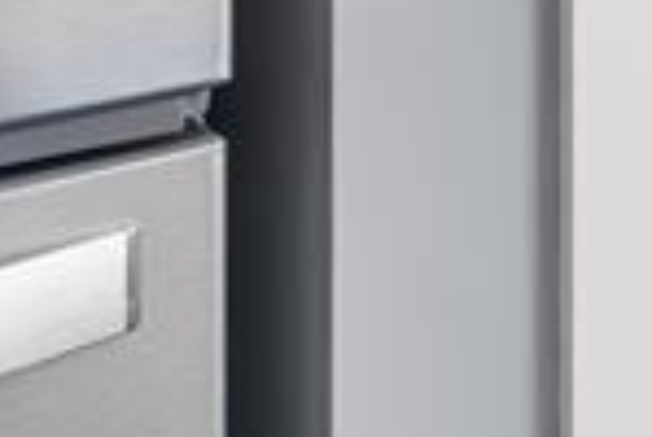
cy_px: -400
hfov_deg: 14.5
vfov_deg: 13.3
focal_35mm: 91
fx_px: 1651
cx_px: 1571
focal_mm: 17
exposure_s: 1/1.25
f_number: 9
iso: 100
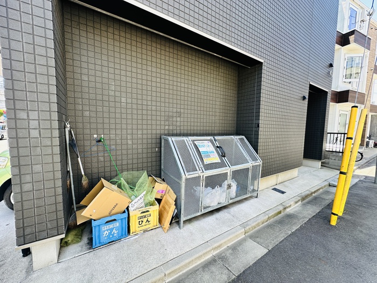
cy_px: 142
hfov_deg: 102.1
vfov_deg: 85.7
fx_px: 152
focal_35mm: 14
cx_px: 188
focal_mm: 2.22
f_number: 2.2
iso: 40
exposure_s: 1/139
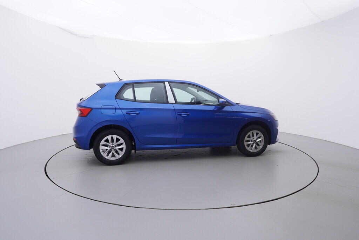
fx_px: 224
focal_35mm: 22
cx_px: 180
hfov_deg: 77.3
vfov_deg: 56.2
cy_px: 120
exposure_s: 1/80
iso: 200
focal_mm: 15
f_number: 5
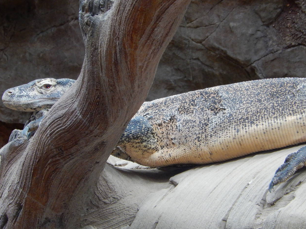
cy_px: 122
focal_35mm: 342
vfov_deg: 4.3
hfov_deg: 5.8
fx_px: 3024
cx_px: 171
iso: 500
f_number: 5.9
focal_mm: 47.8
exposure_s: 1/30
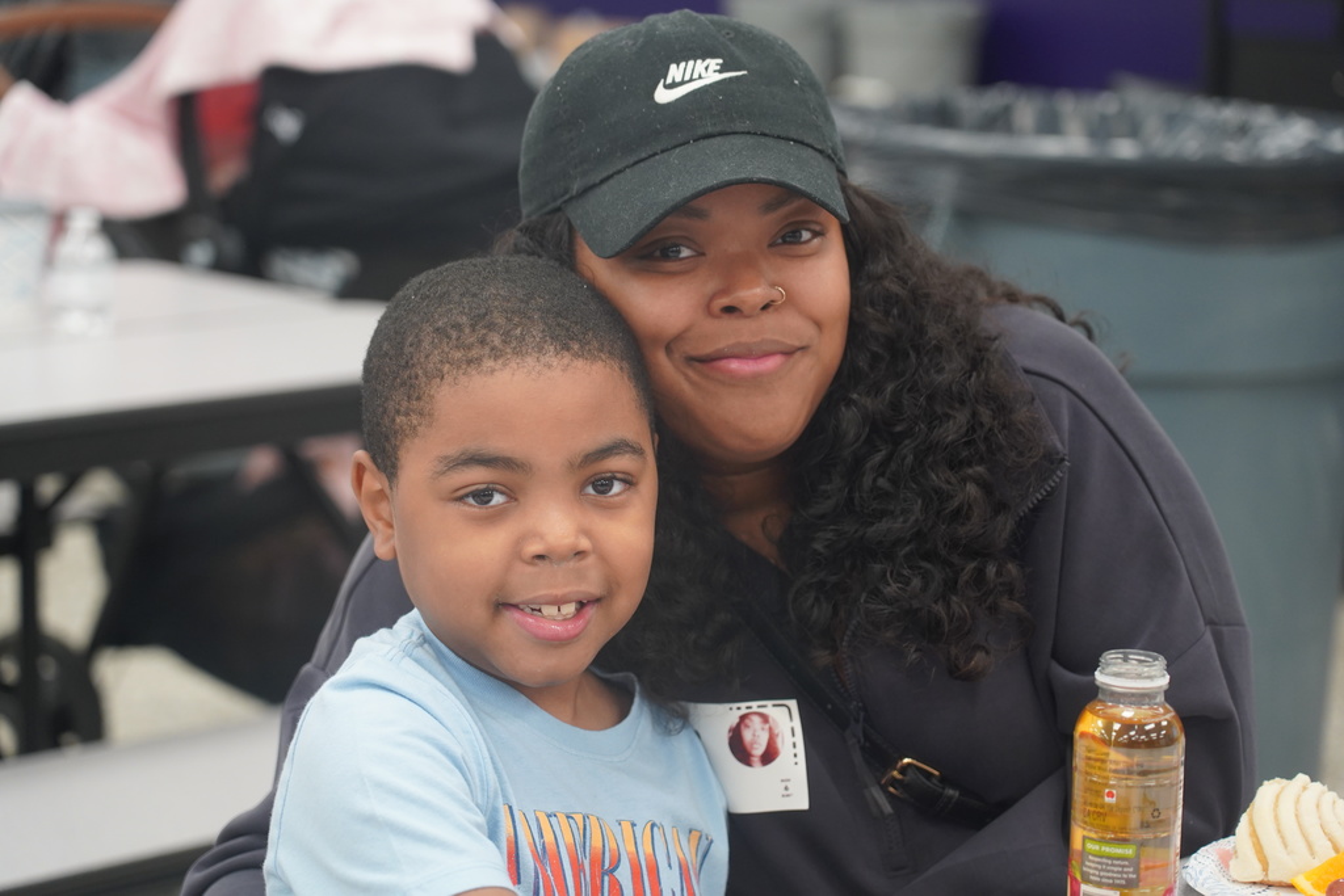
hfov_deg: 19.8
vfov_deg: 13.3
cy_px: 448
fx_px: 3846
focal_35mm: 103
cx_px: 672
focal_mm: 103
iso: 1600
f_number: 4
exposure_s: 1/160
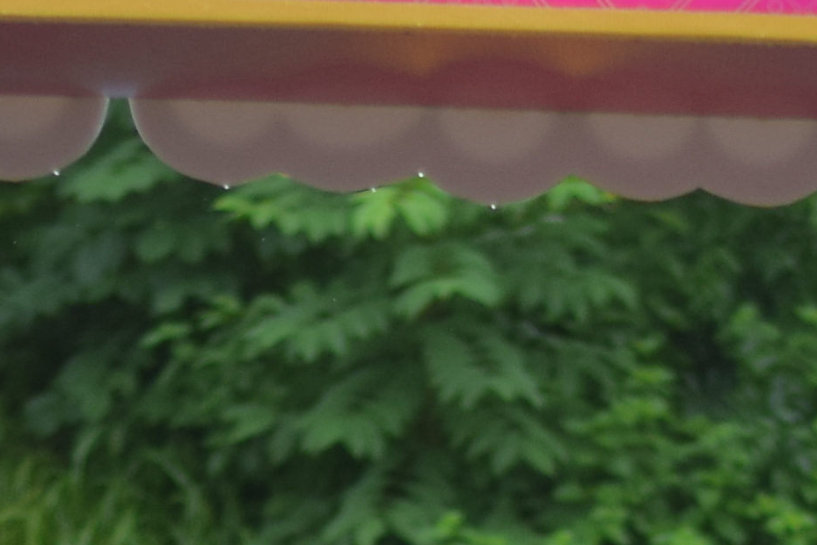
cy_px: 1168
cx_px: 574
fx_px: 8240
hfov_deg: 5.7
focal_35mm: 363
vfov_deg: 3.7
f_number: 1.8
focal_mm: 50
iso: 400
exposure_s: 1/2000
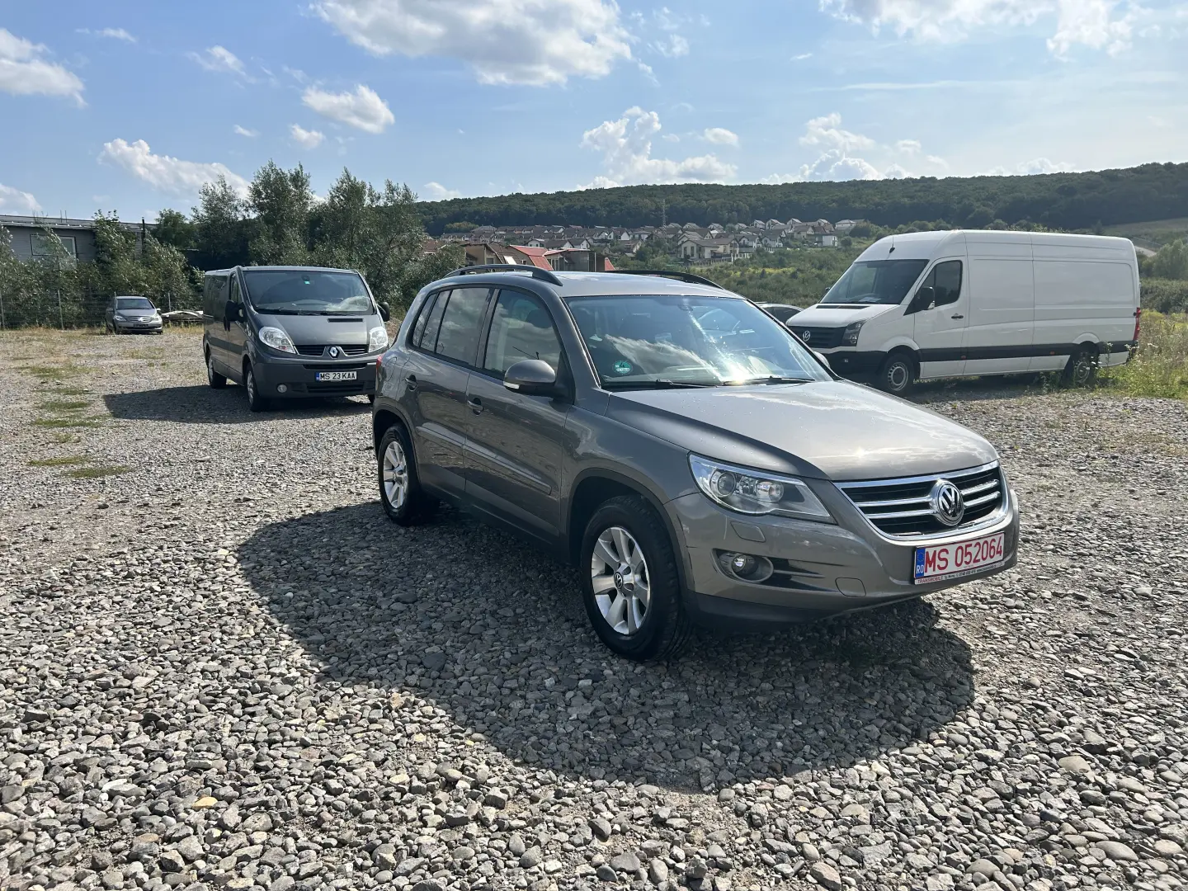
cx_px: 594
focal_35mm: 26
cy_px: 446
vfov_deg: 53.1
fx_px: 892
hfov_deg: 67.3
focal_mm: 5.7
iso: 50
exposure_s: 1/5076
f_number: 1.5
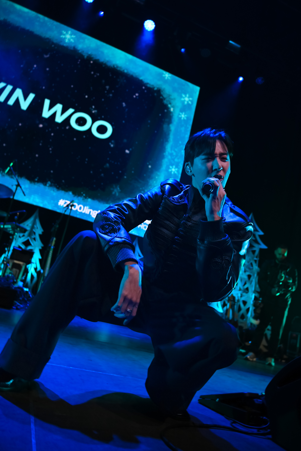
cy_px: 226
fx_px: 351
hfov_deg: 46.4
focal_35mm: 28
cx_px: 150
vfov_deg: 65.5
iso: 2500
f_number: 4
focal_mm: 28
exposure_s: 1/400
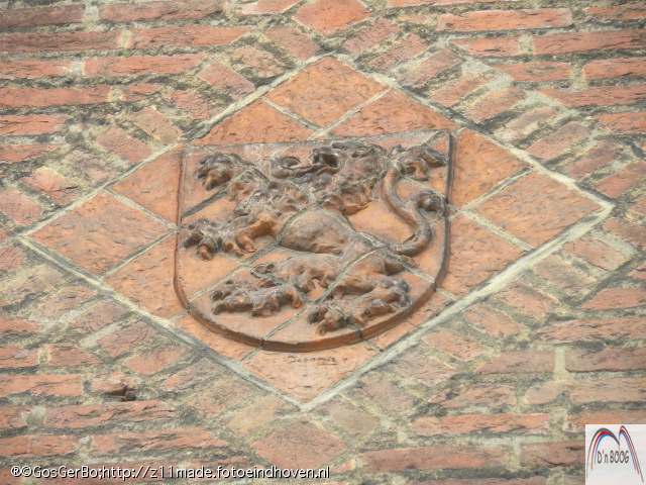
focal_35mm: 377
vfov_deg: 3.9
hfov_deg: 5.3
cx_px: 323
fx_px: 7036
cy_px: 242
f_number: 5
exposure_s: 1/158
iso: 188
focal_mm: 67.2
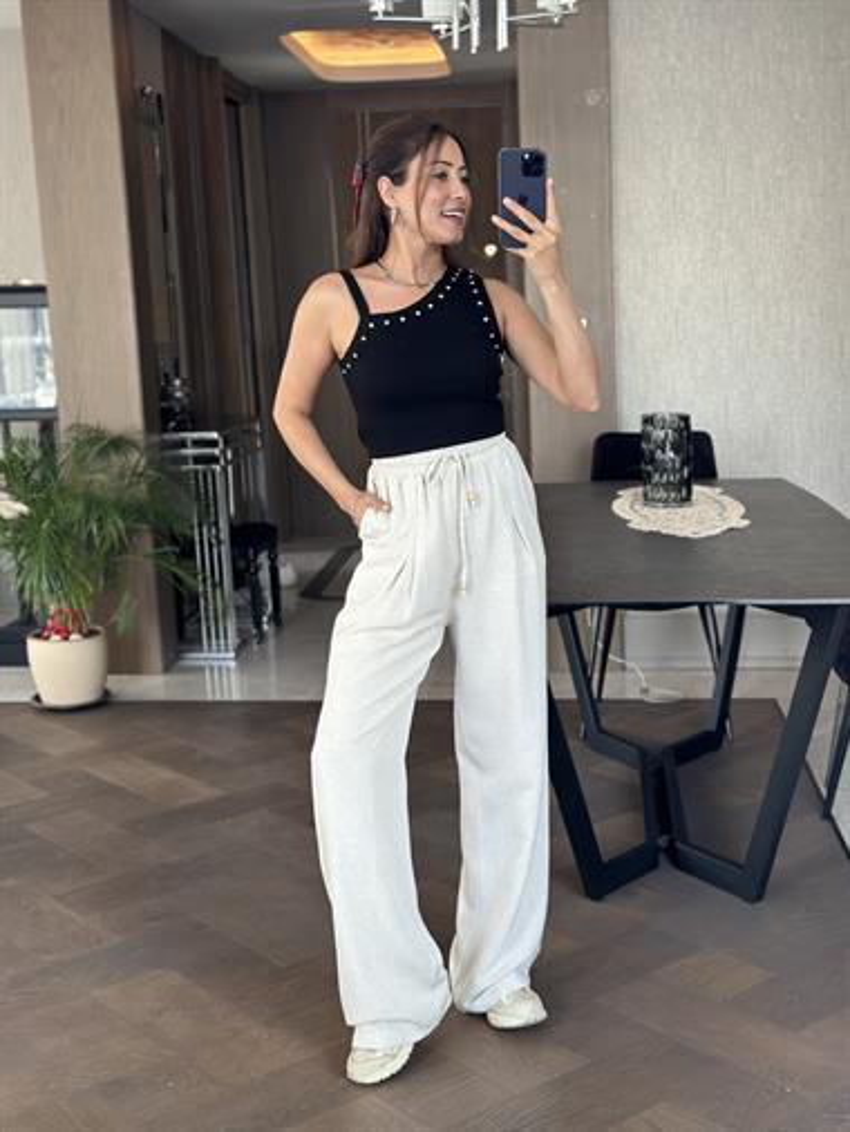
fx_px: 1570
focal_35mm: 48
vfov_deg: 39.6
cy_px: 566
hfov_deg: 30.3
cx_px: 425
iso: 125
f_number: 1.78
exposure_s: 1/60
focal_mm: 6.86
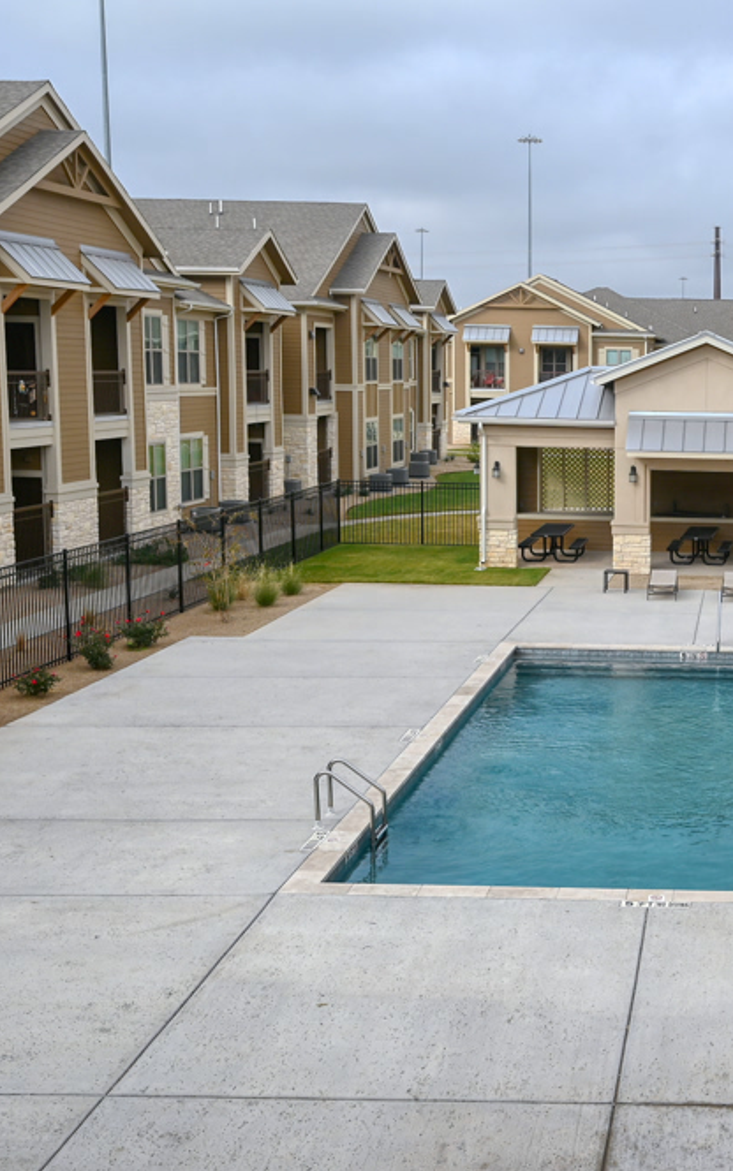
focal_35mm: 46
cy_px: 585
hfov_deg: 26.5
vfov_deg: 43.5
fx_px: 1469
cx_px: 737
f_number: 7.1
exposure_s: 1/400
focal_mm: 30
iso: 100
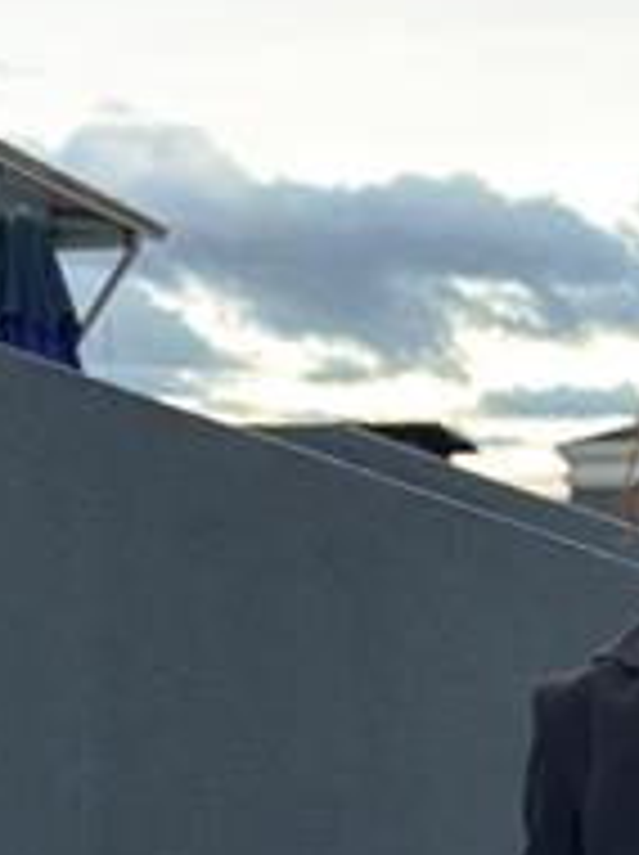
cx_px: 729
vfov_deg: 14.4
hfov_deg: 10.8
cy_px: 857
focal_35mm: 135
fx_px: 3330
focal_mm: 6.86
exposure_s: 1/80
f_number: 1.8
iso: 125
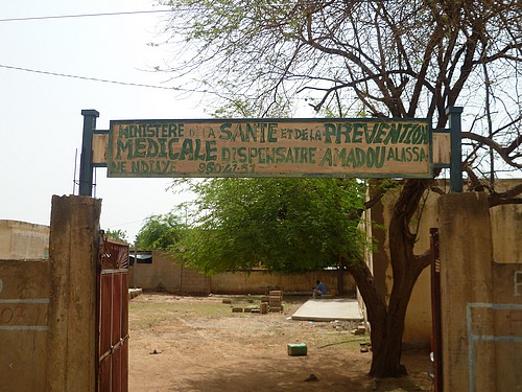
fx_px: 558
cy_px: 196
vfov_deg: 38.7
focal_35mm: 37
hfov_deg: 50.1
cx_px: 261
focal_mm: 6.6
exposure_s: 1/125
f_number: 9
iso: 80
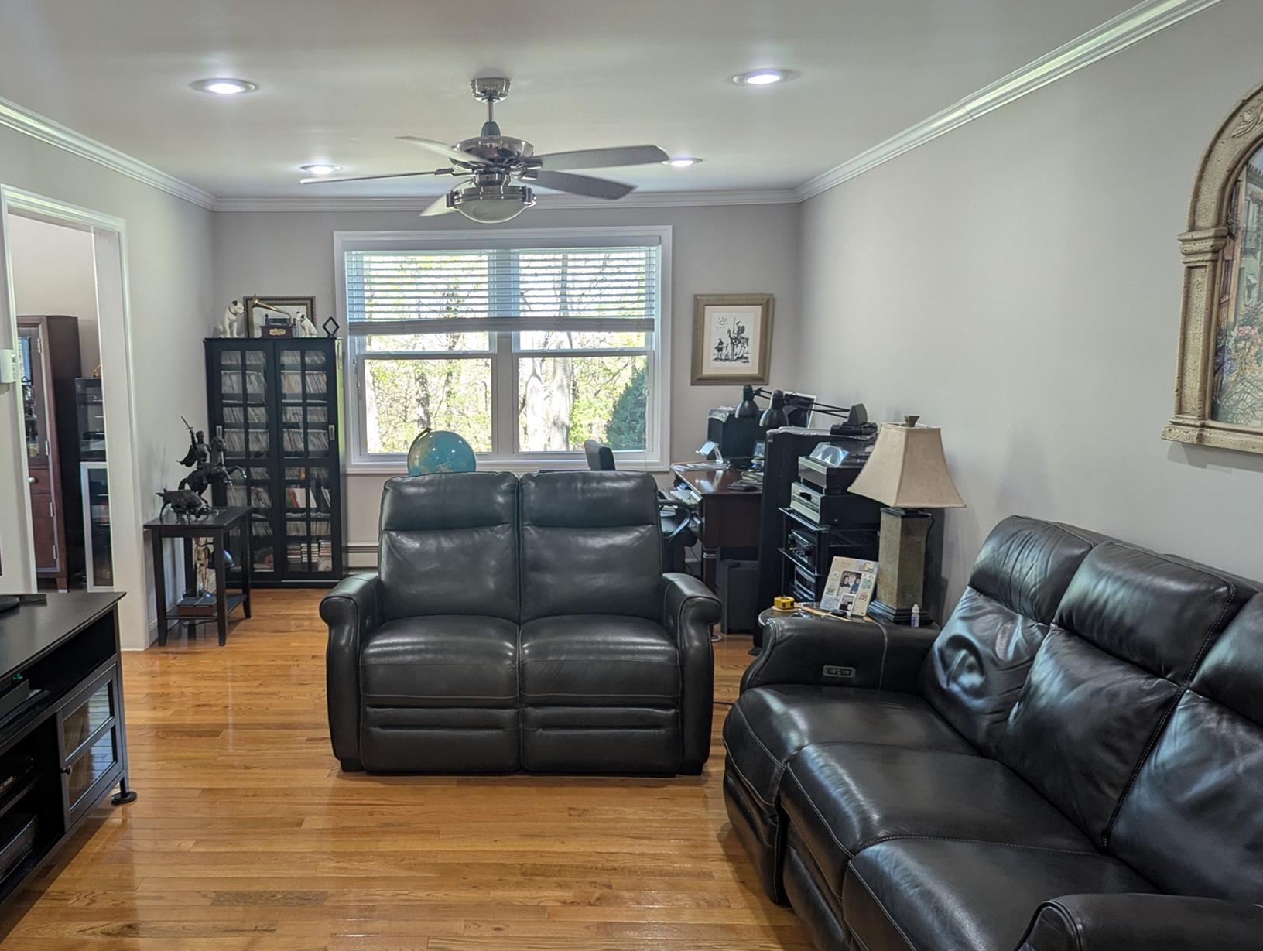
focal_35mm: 30
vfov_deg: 46.8
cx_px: 481
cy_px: 522
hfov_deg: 59.2
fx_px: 1096
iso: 93
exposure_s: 1/120
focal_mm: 6.81
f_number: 1.85
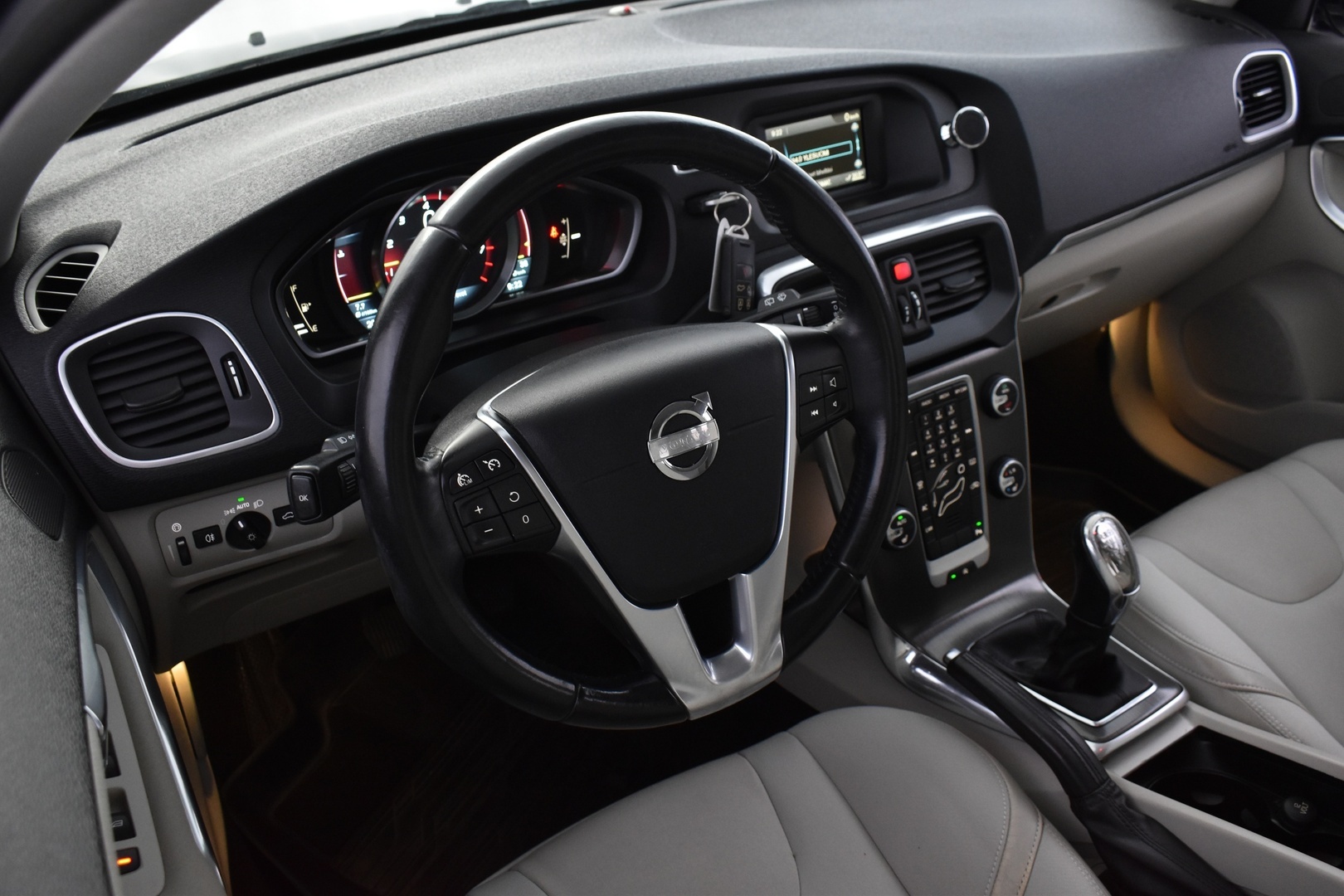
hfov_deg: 59.5
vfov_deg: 41.7
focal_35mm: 32
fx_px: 1176
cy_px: 448
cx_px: 672
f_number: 5.6
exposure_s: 1/13
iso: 1250
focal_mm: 21
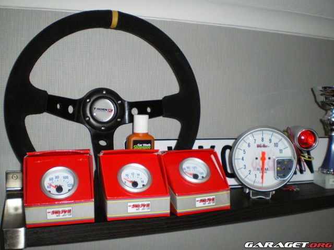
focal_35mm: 38
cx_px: 167
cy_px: 125
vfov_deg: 37.7
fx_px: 367
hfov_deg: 49.0
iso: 400
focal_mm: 6.3
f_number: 3.1
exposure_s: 1/50
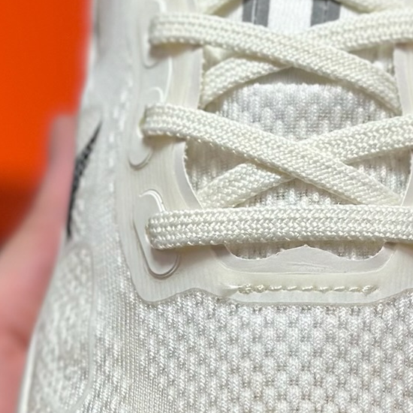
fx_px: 2133
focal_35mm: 158
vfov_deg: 11.1
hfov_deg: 11.0
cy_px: 243
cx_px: 294
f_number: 1.78
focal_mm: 6.86
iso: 100
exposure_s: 1/2203
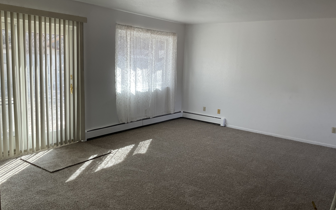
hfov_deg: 61.2
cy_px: 101
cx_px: 168
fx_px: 284
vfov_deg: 40.6
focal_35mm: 31
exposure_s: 1/120
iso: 20
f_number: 1.8
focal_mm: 3
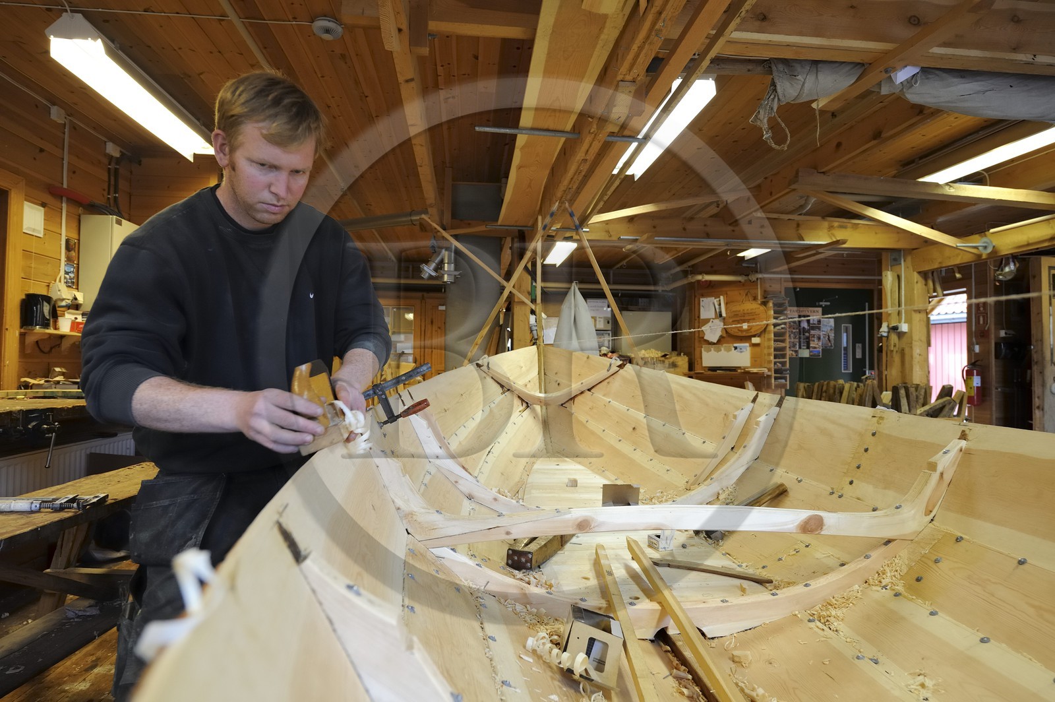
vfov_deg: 59.4
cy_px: 351
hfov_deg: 81.3
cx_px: 528
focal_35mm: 21
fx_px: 615
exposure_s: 1/60
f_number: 5.6
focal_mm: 21
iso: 800
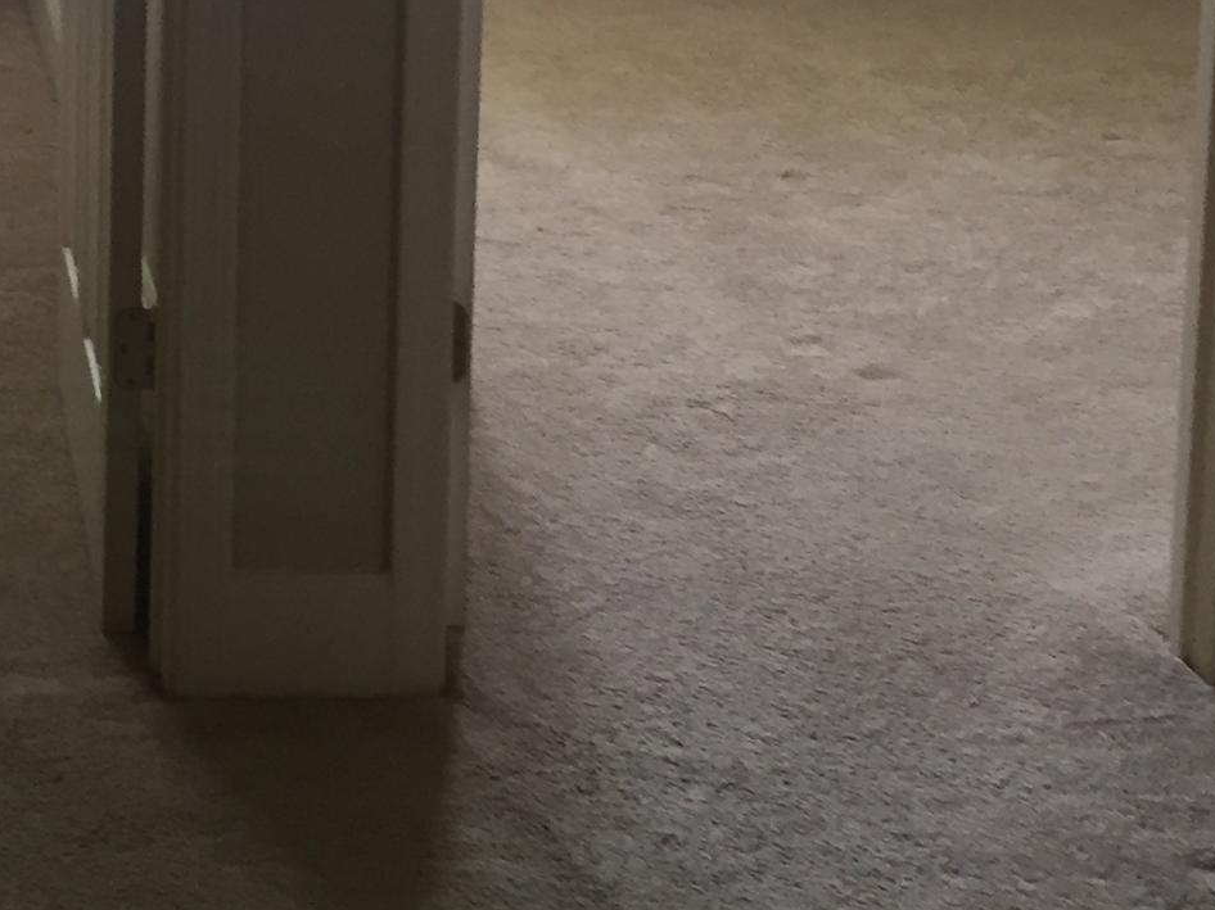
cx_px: -48
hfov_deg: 20.5
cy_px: -263
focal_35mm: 92
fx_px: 3228
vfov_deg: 15.3
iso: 80
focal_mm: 4.15
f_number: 2.2
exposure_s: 1/30
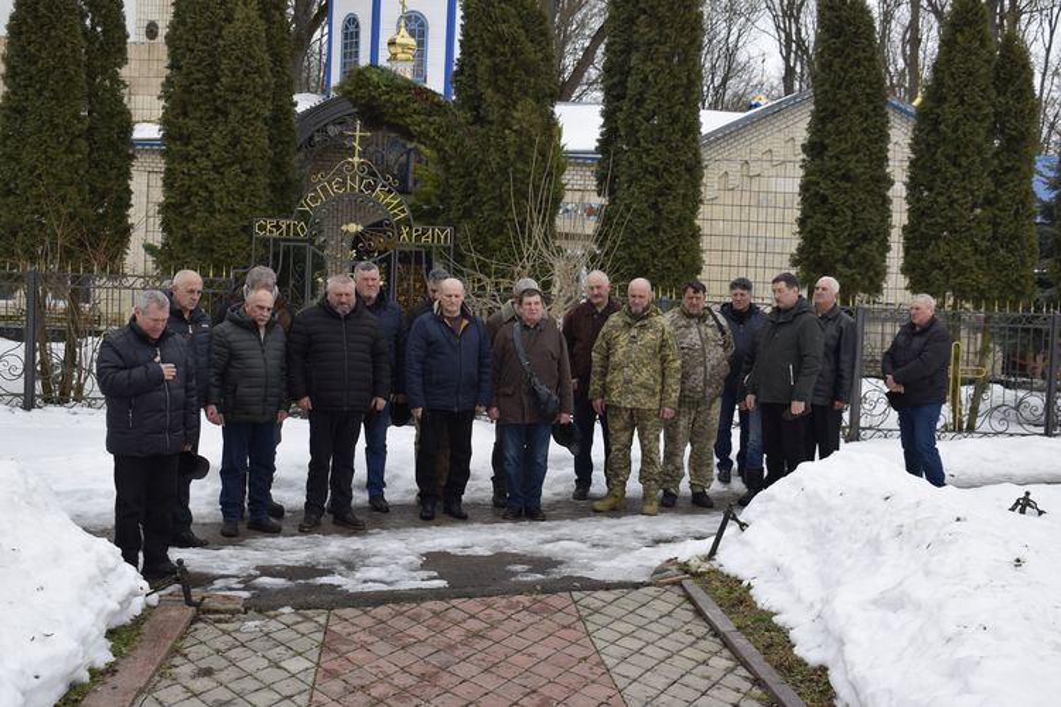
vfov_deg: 28.1
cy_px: 354
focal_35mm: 48
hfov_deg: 41.1
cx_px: 530
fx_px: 1415
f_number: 7.1
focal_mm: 32
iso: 100
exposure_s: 1/200
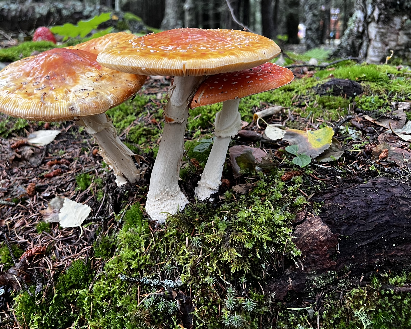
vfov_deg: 42.0
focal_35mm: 35
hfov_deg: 50.9
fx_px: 426
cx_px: 150
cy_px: 128
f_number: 1.5
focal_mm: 5.7
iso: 125
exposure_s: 1/61
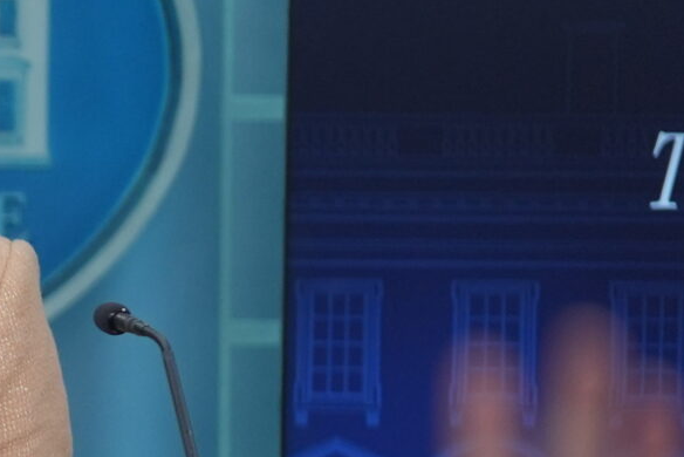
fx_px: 11823
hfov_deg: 3.3
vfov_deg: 2.2
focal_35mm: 622
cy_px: 549
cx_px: -799
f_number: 3.2
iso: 800
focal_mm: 142
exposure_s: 1/250
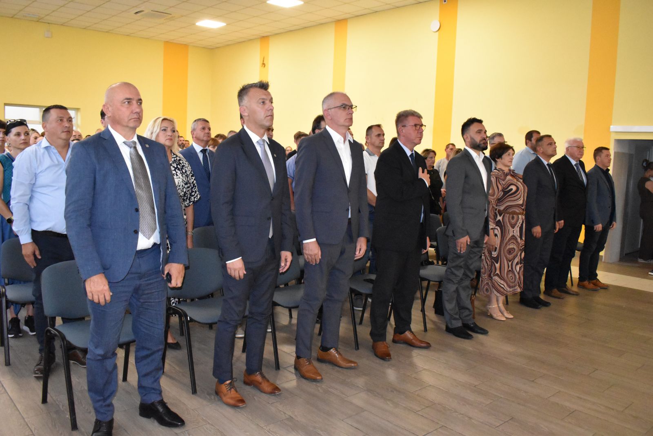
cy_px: 218
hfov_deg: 61.9
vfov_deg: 43.6
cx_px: 326
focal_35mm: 30
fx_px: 544
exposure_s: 1/200
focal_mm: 20
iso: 7200
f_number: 5.6
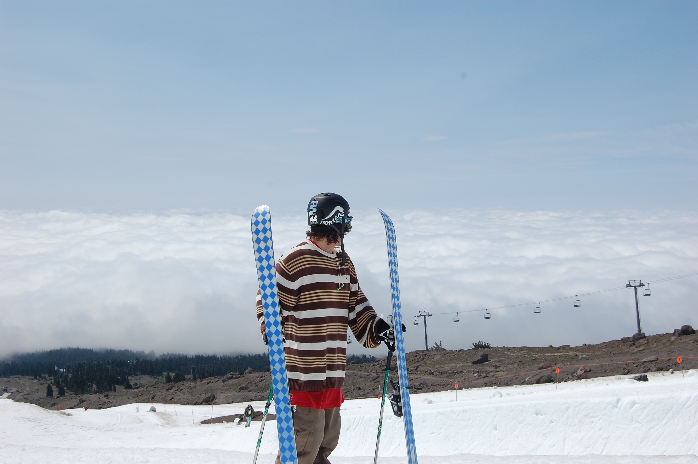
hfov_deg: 46.4
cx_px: 349
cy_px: 232
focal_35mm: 42
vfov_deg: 31.8
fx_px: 814
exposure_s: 1/500
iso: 200
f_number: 11
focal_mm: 28
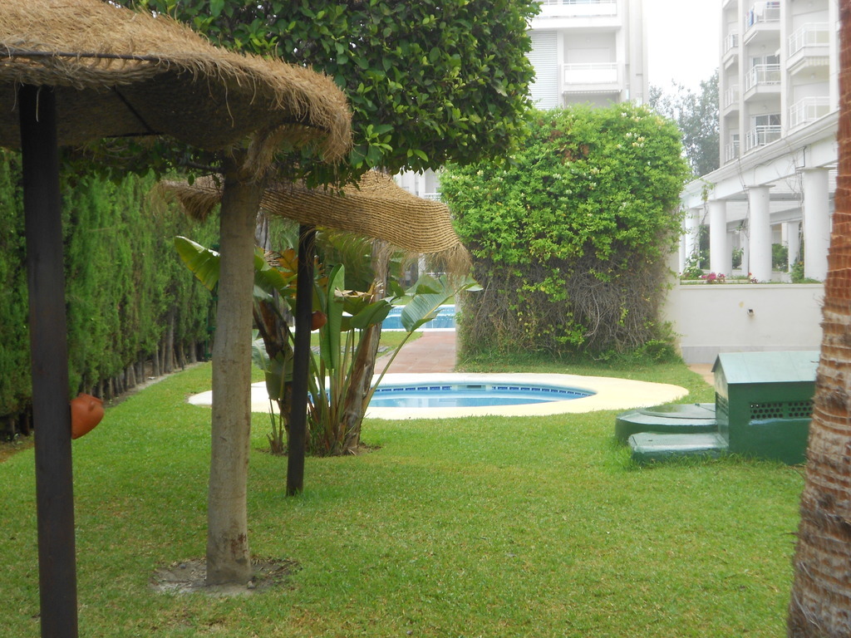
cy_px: 319
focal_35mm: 56
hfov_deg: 34.3
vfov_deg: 26.1
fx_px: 1377
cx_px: 426
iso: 80
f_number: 4.9
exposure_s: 1/30
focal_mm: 10
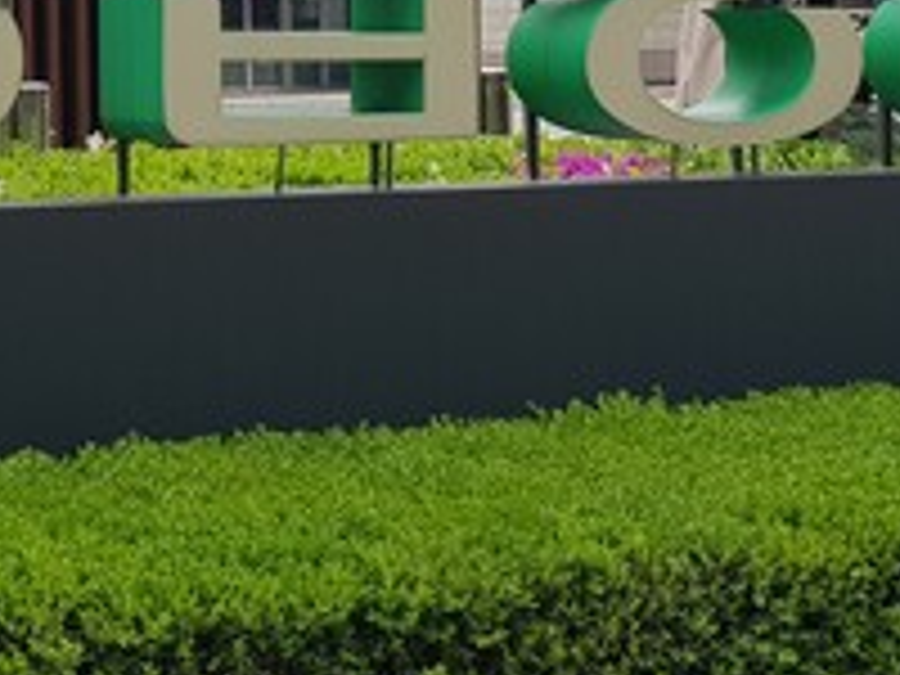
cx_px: 189
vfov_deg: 18.2
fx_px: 2028
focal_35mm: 78
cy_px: -63
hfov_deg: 24.6
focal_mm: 4.2
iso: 40
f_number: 1.7
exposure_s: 1/403
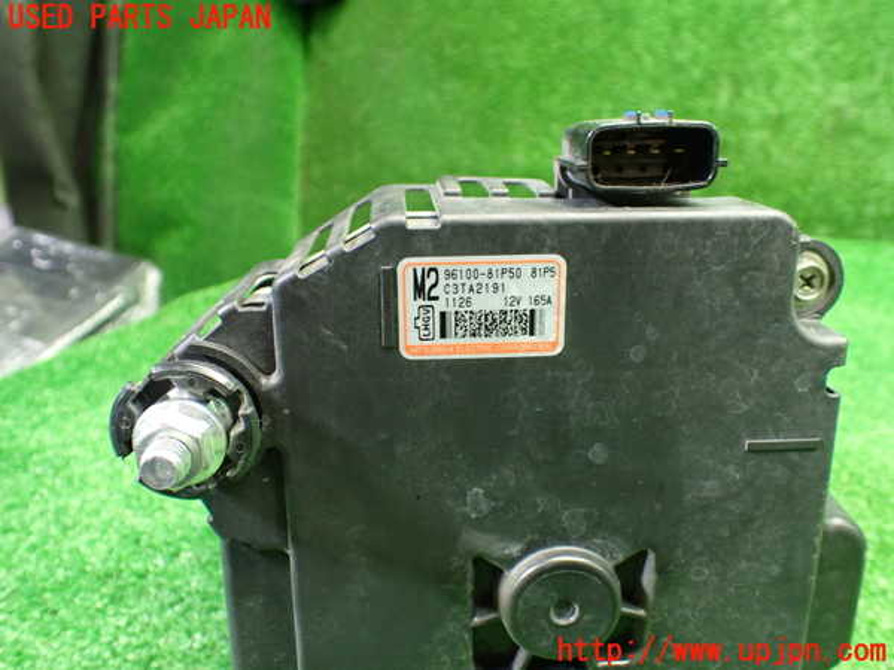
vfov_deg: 46.8
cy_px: 335
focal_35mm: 30
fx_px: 775
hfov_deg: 60.0
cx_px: 447
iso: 800
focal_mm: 5.4
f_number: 2.3
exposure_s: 1/40
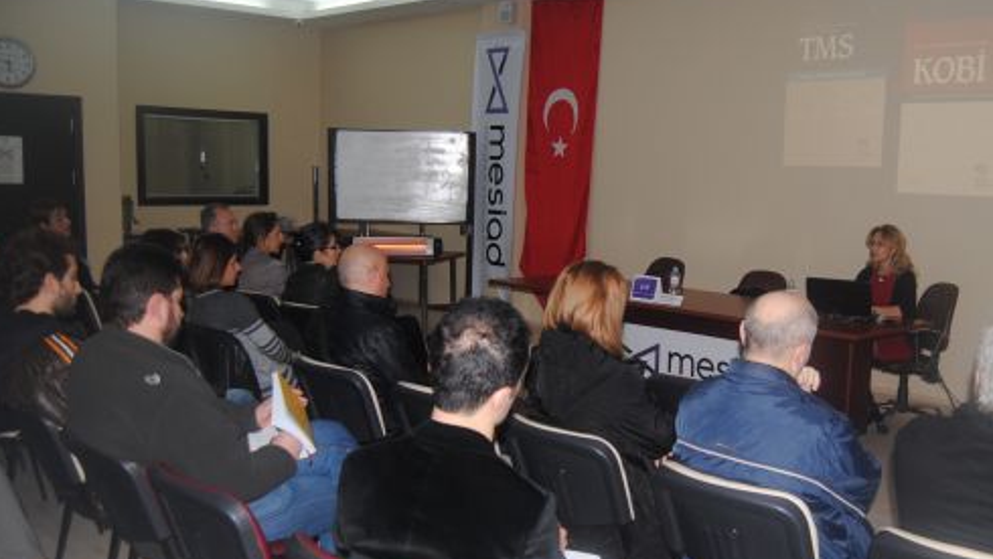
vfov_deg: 31.9
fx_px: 975
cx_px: 606
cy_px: 344
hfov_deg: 53.5
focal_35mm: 37
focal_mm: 18
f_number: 3.5
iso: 200
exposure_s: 1/60
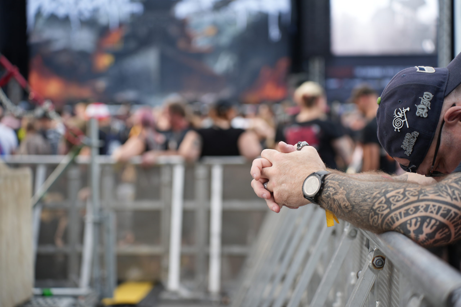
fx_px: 960
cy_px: 154
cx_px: 230
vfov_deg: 18.2
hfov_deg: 27.0
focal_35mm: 75
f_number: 3.2
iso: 100
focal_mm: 75
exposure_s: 1/100
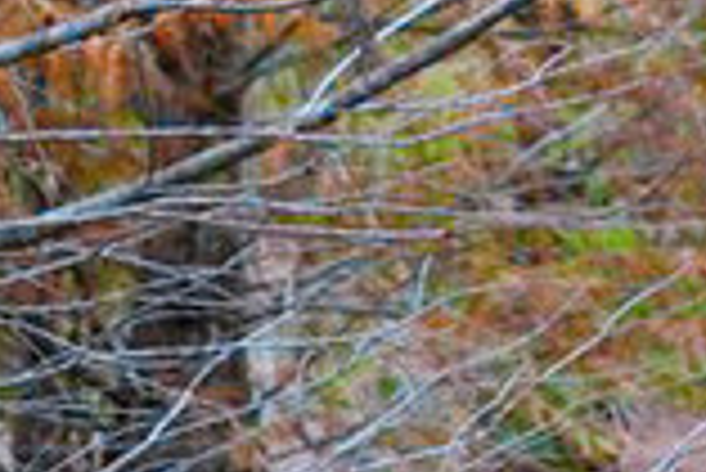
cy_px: -189
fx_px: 4456
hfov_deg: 8.7
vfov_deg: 6.0
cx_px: 1291
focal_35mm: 227
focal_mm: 42
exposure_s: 1/50
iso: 320
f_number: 4
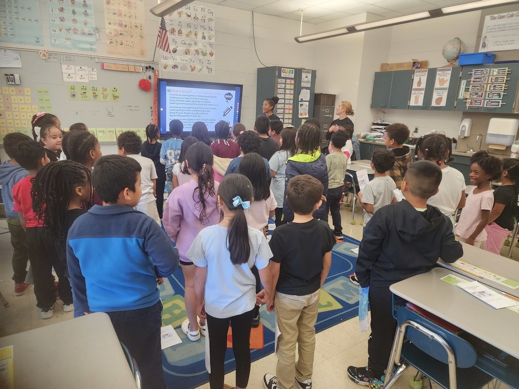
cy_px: 194
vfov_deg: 58.9
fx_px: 345
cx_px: 260
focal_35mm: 23
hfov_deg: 73.9
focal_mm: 6.4
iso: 800
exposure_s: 1/120
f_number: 1.8
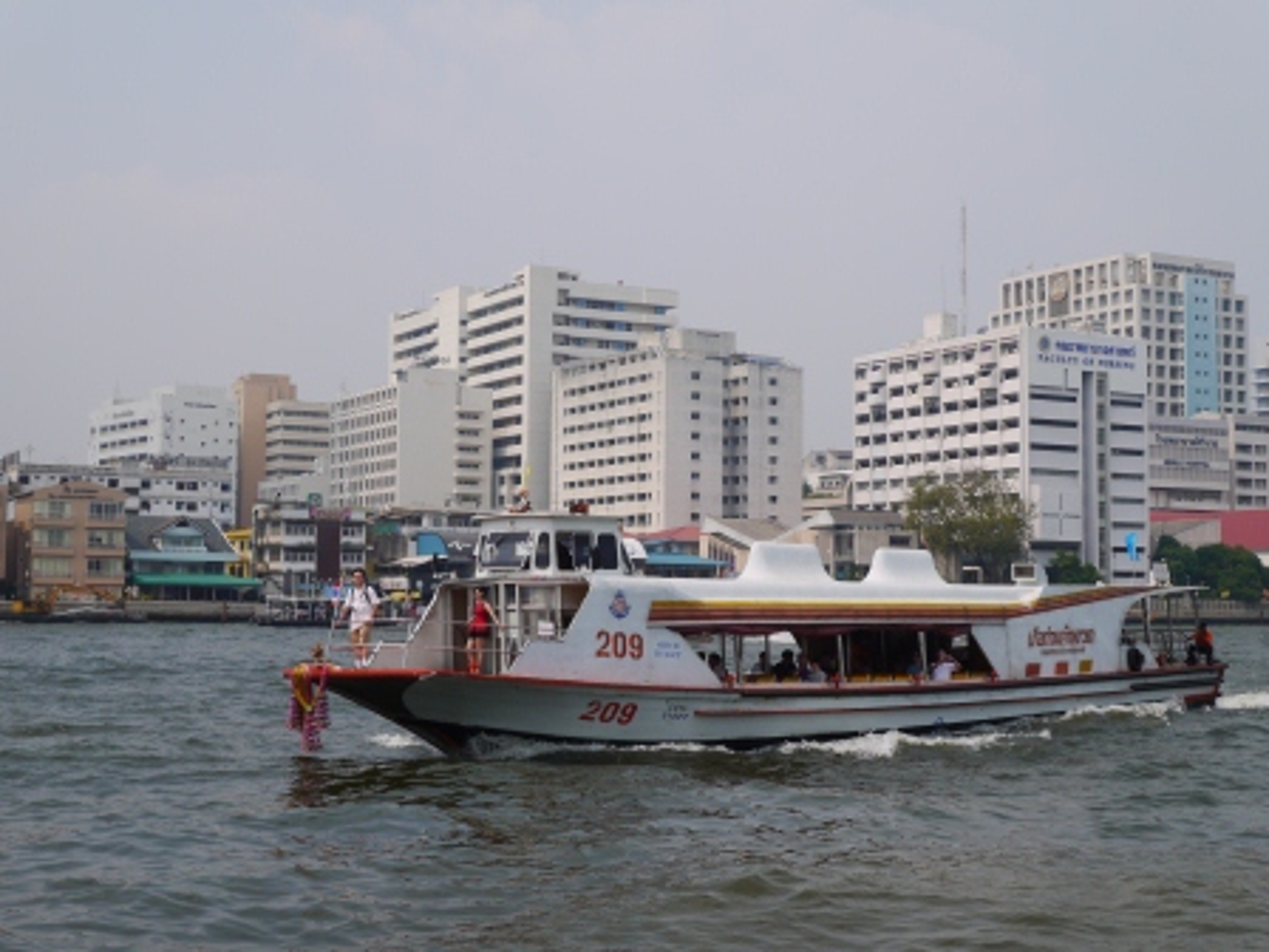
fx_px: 1980
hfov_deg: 35.5
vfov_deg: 27.0
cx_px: 634
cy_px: 476
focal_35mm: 54
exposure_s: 1/500
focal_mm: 27
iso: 160
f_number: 10
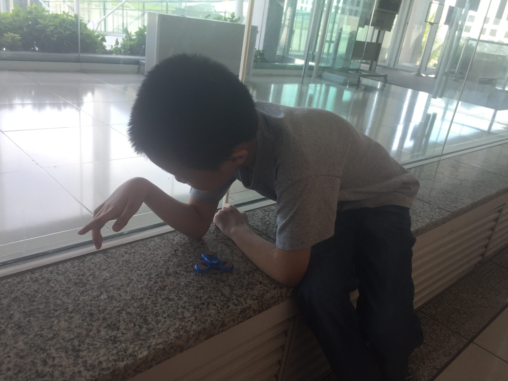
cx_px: 254
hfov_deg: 61.7
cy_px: 190
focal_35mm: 29
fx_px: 426
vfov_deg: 48.2
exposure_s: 1/120
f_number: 2.2
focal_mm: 4.15
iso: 32
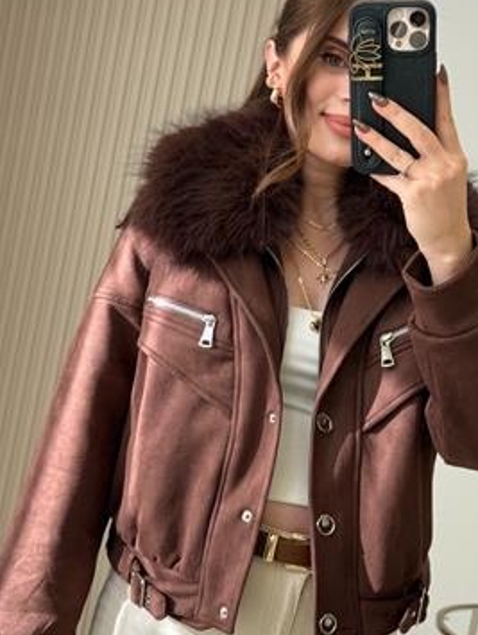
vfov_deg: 27.0
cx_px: 286
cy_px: 343
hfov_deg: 20.5
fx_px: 1323
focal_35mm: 72
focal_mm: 6.76
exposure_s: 1/343
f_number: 1.78
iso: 100
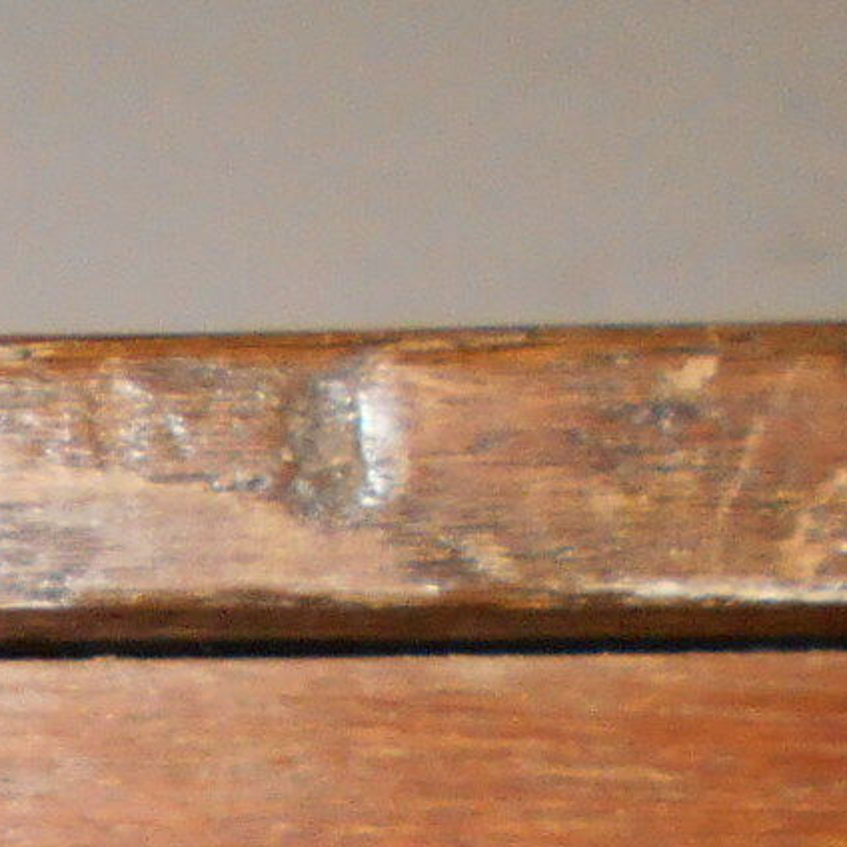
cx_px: -661
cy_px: 1686
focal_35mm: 123
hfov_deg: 12.9
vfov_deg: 12.5
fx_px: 3405
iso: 280
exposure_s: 1/25
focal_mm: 4.6
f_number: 8
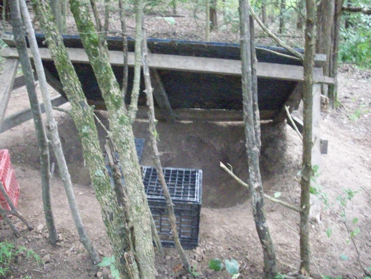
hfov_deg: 45.7
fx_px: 439
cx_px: 171
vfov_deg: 35.1
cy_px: 139
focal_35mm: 41
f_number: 2.8
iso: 800
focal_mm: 6.2
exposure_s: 1/34
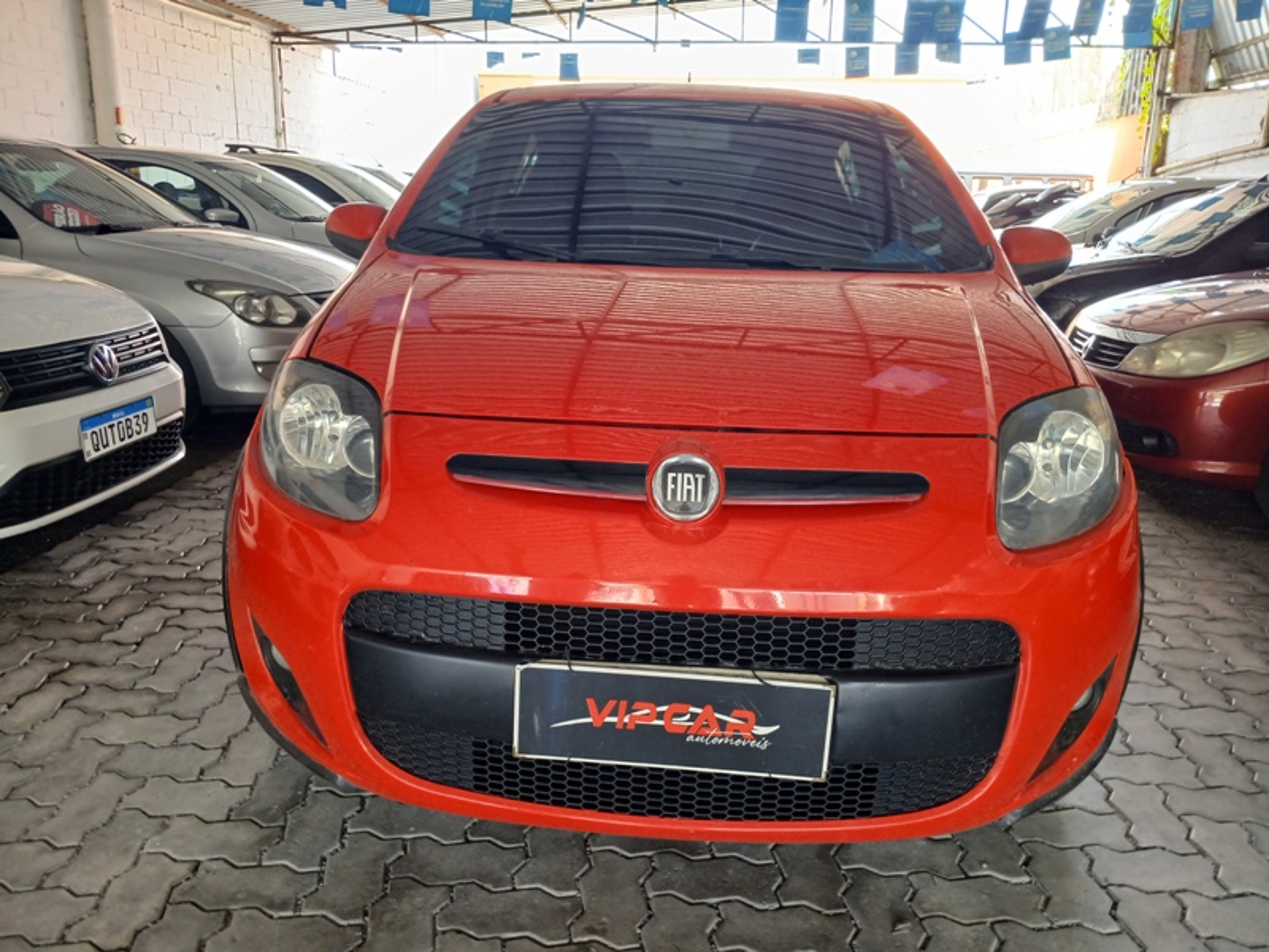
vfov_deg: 53.1
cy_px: 476
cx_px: 634
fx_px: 953
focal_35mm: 26
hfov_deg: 67.3
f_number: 1.8
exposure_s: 1/50
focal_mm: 3.98
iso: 125
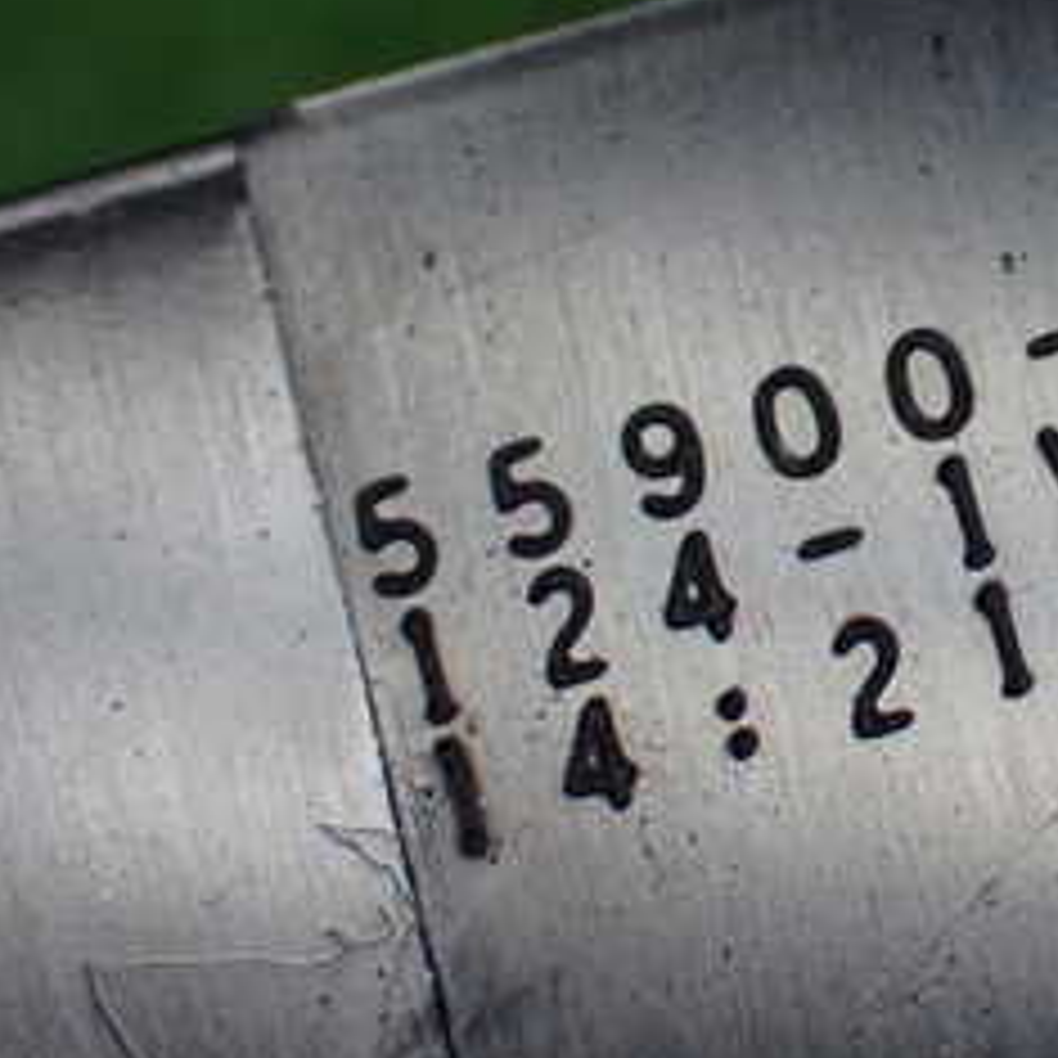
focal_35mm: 140
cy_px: 509
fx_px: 4841
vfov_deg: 12.5
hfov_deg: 12.3
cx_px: 1117
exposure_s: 1/160
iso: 800
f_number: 3.6
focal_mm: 11.09
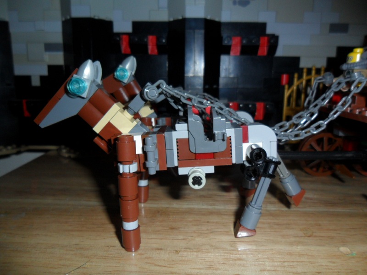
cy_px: 138
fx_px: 286
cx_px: 184
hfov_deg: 65.3
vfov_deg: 51.4
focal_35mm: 27
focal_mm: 4.9
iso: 100
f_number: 8.9
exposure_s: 1/45
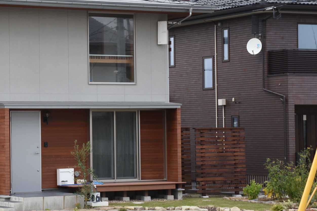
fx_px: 1065
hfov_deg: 16.8
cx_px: 48
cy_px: 96
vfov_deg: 11.3
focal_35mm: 121
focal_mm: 42
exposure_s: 1/100
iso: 250
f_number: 11
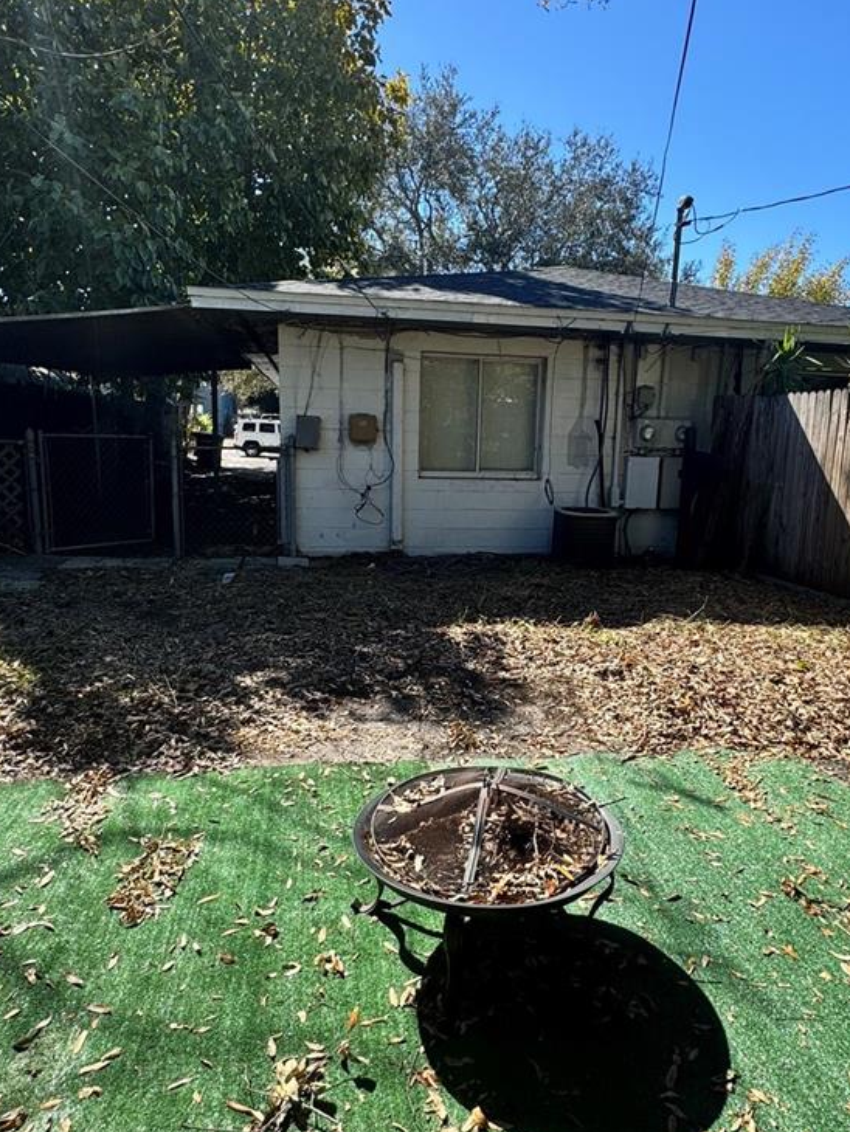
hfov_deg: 58.9
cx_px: 453
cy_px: 569
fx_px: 753
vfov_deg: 73.9
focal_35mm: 23
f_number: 2.2
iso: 40
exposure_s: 1/687
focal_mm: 2.22
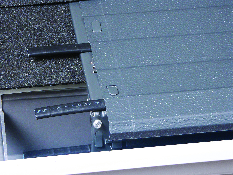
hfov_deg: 14.3
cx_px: 116
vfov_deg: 10.7
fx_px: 929
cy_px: 88
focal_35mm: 138
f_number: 8
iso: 100
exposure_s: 1/750
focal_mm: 35.04
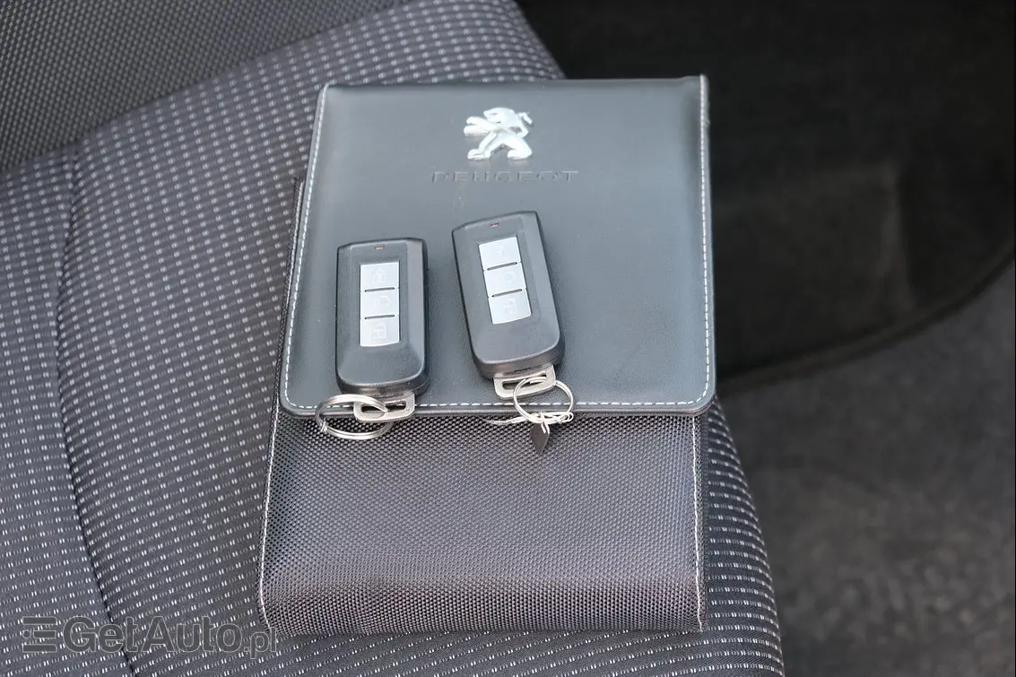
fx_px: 1806
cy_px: 338
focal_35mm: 64
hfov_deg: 31.4
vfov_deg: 21.2
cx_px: 508
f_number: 4
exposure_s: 1/45
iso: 400
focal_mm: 42.5
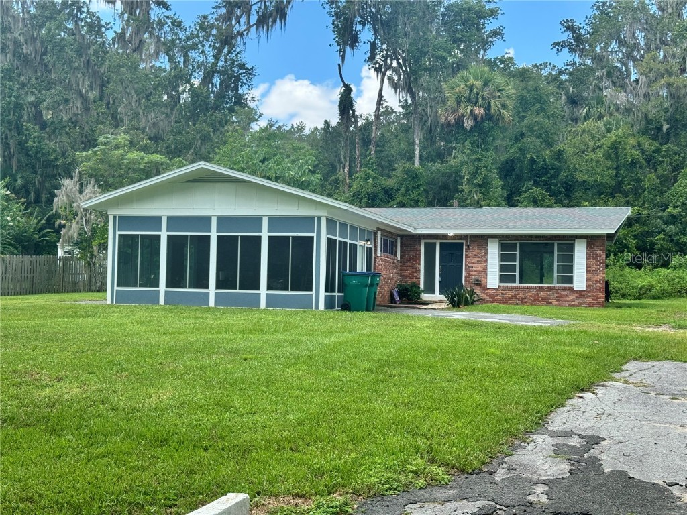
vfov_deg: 30.3
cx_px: 344
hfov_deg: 39.7
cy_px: 258
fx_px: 953
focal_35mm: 48
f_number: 1.78
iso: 64
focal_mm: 6.76
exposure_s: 1/1458
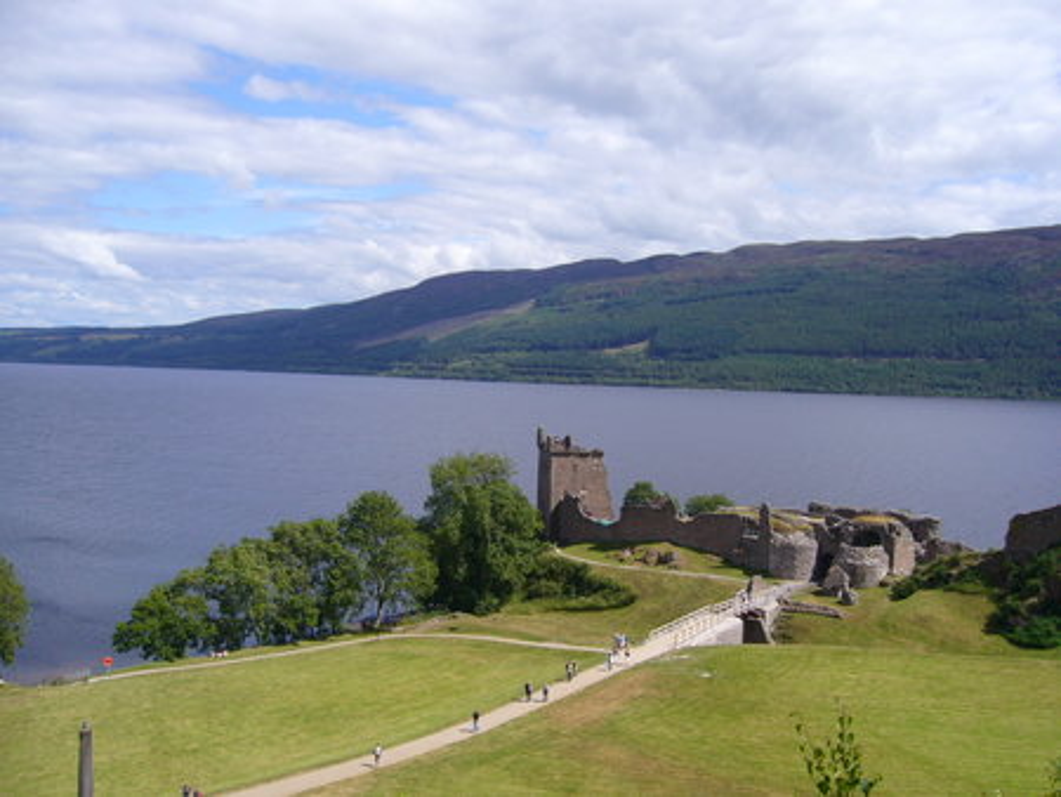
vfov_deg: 40.7
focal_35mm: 35
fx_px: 1073
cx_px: 530
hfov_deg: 52.6
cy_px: 398
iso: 80
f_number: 5.6
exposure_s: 1/400
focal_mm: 5.8
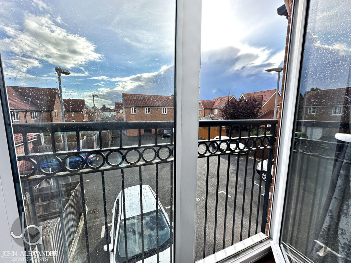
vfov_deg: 85.7
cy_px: 132
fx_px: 142
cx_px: 176
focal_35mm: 14
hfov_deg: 102.1
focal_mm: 2.22
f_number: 2.2
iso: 40
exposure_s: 1/383
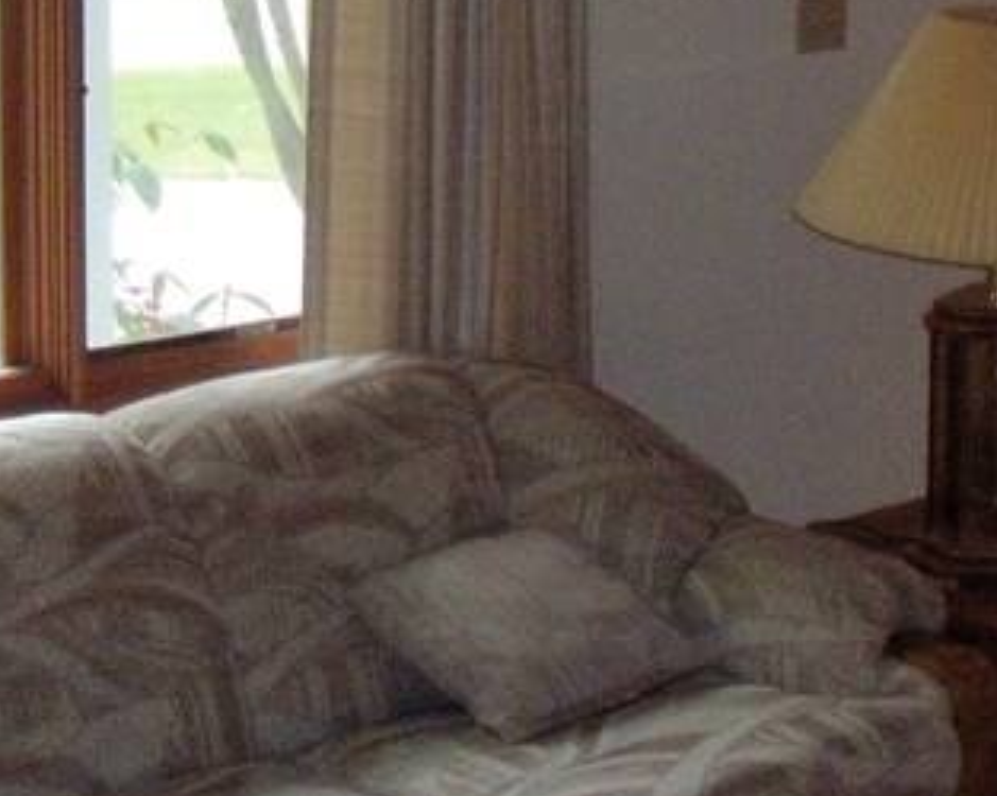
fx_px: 3391
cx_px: 551
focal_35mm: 115
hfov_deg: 16.7
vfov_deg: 13.3
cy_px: 131
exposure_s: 1/60
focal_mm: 6.4
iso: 320
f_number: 3.6
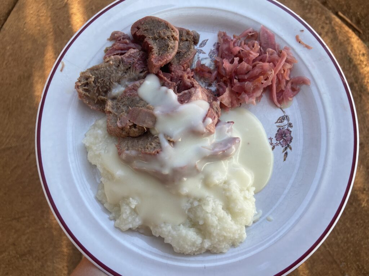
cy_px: 138
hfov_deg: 67.3
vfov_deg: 53.1
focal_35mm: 26
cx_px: 184
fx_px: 277
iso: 50
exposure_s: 1/122
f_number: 1.8
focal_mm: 4.25
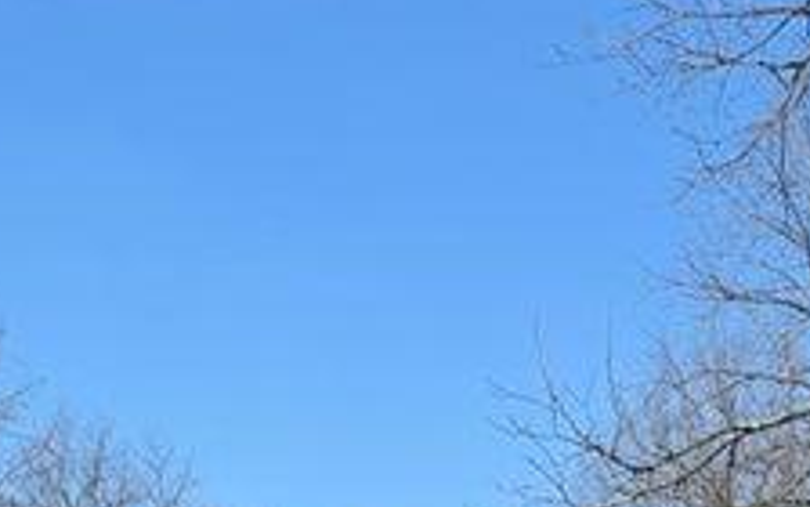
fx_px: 2053
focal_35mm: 93
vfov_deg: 12.8
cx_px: 327
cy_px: 909
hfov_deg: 22.3
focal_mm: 6.3
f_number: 1.7
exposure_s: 1/4650
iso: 80
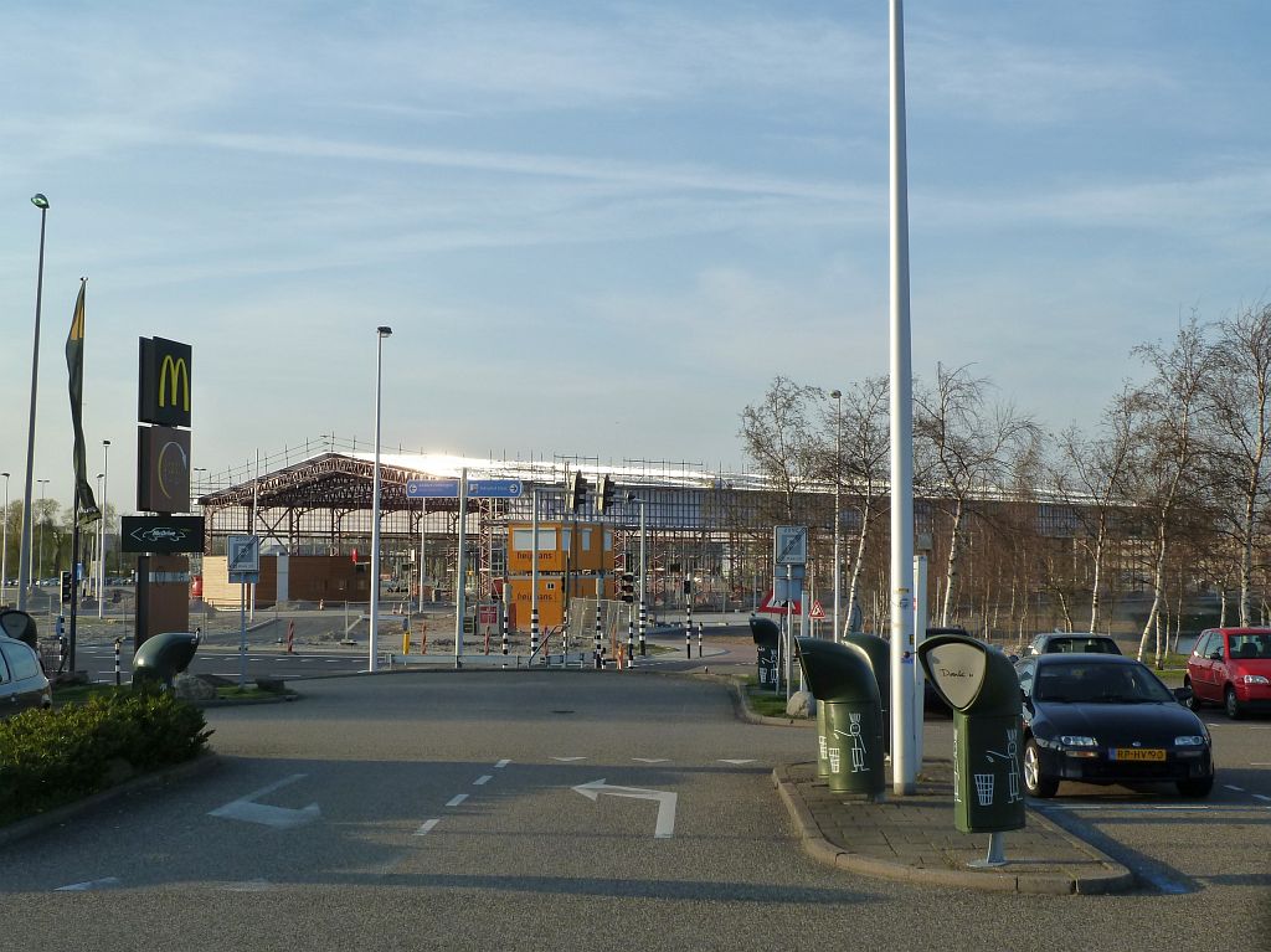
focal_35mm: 48
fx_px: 1762
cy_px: 476
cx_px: 636
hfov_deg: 39.7
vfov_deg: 30.2
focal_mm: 7.9
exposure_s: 1/320
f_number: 4
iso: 125
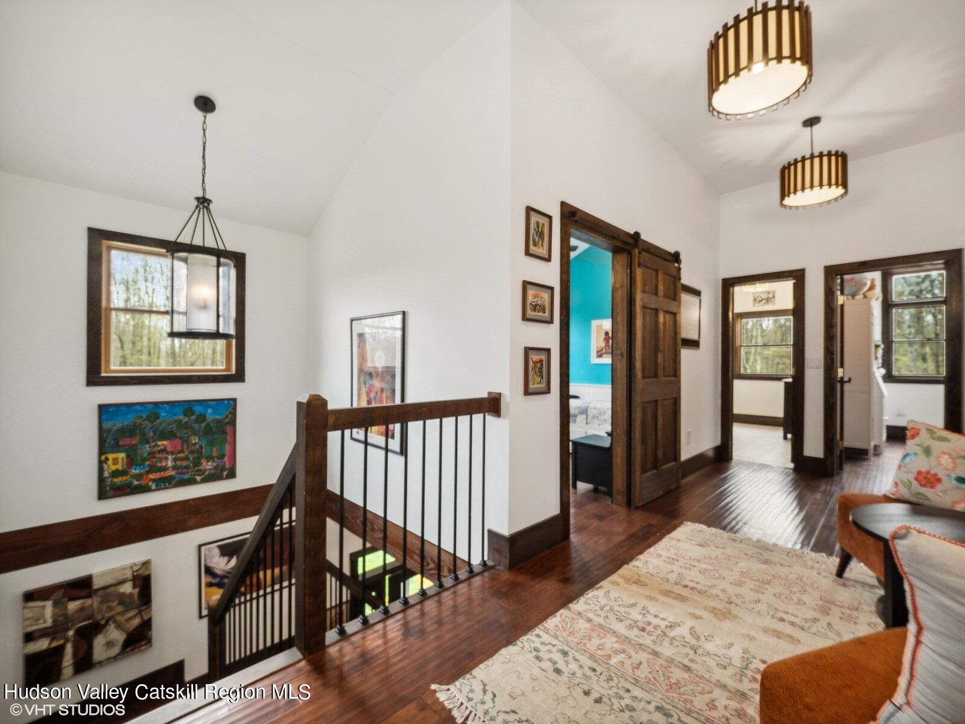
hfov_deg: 102.1
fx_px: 390
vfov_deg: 85.7
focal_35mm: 14
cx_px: 482
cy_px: 362
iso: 200
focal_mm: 7
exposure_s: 1/50
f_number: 8
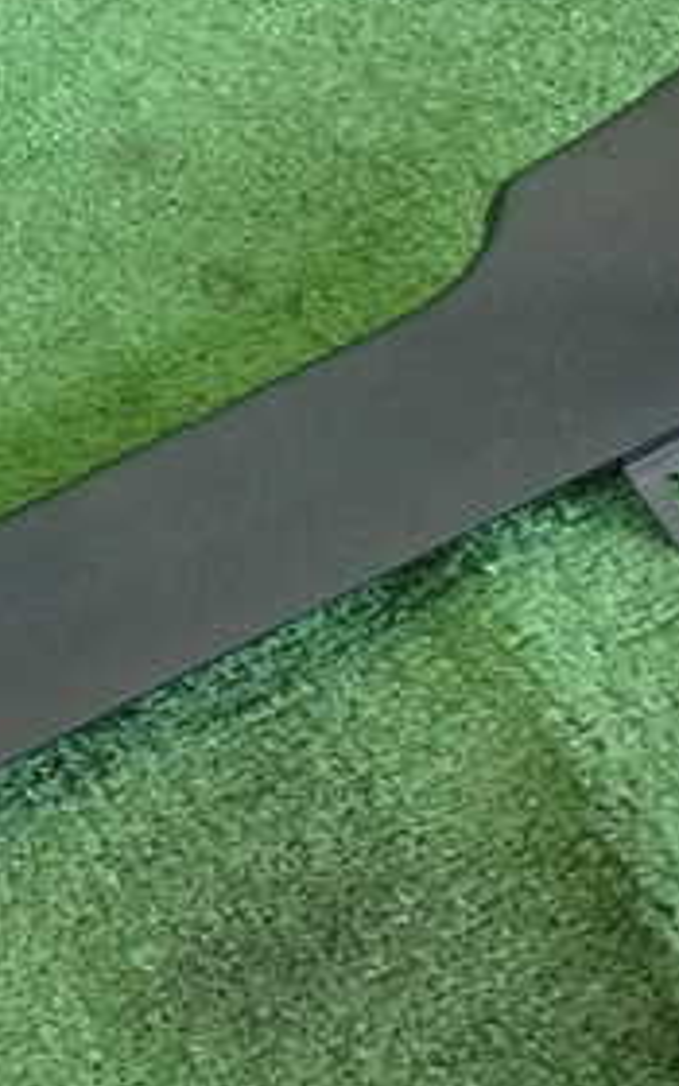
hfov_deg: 13.7
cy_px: 349
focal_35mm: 93
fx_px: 2754
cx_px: -81
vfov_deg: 22.2
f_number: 2.8
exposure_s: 1/125
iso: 1600
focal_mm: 7.31
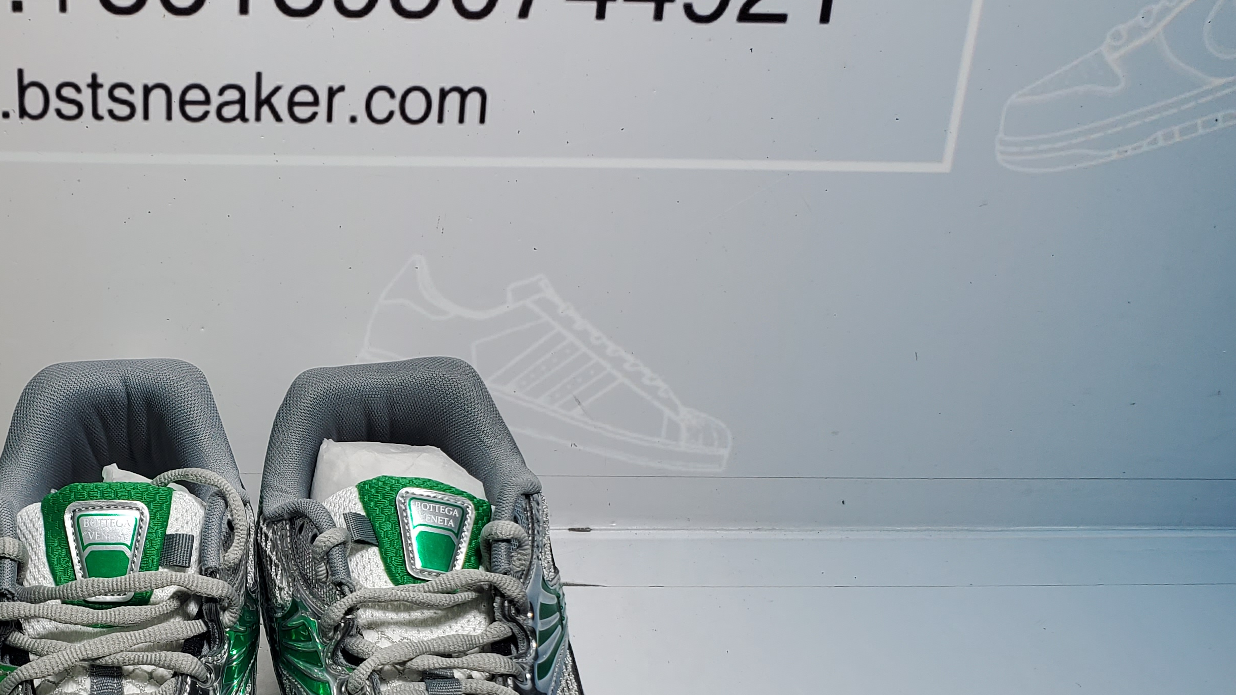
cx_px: 225
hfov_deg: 41.6
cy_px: 562
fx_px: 1540
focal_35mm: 47
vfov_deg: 25.0
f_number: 2.4
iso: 50
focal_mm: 4.3
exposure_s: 1/284
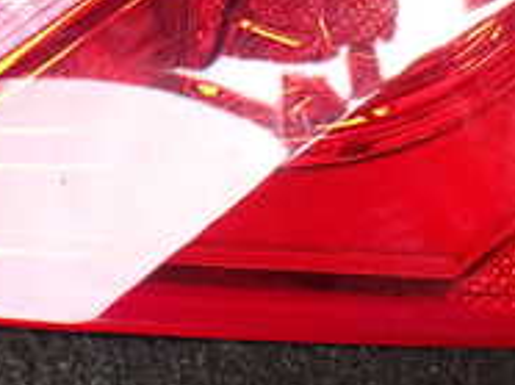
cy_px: -78
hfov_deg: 20.2
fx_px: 1441
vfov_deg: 14.7
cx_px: 213
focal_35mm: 97
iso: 400
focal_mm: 5.4
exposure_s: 1/125
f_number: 2.3
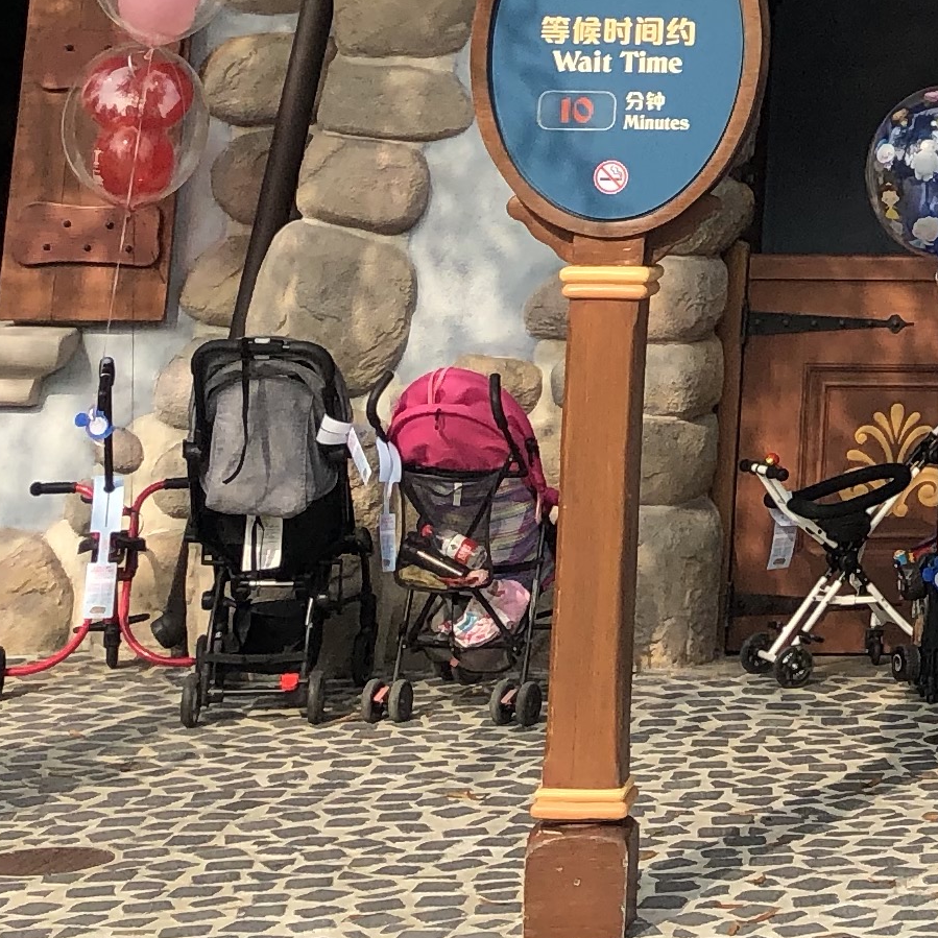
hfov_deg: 14.3
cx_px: 1543
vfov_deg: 14.9
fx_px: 3403
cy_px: -332
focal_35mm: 111
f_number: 1.8
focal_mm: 4
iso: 20
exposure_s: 1/979
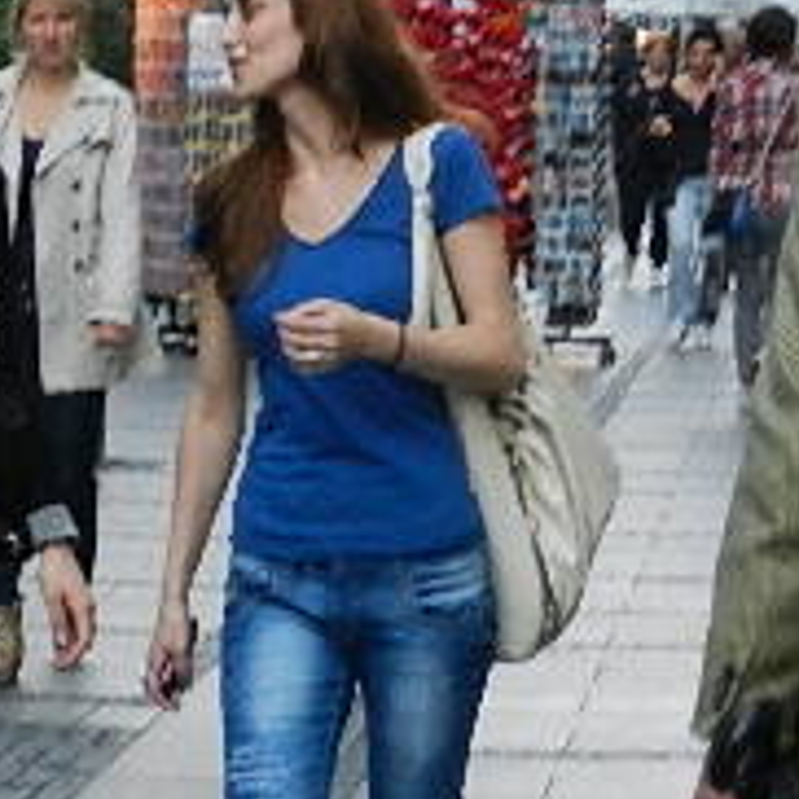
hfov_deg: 7.2
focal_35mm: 242
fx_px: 6320
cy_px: 184
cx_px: -167
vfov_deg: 7.2
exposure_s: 1/100
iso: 640
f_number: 4.8
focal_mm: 14.1
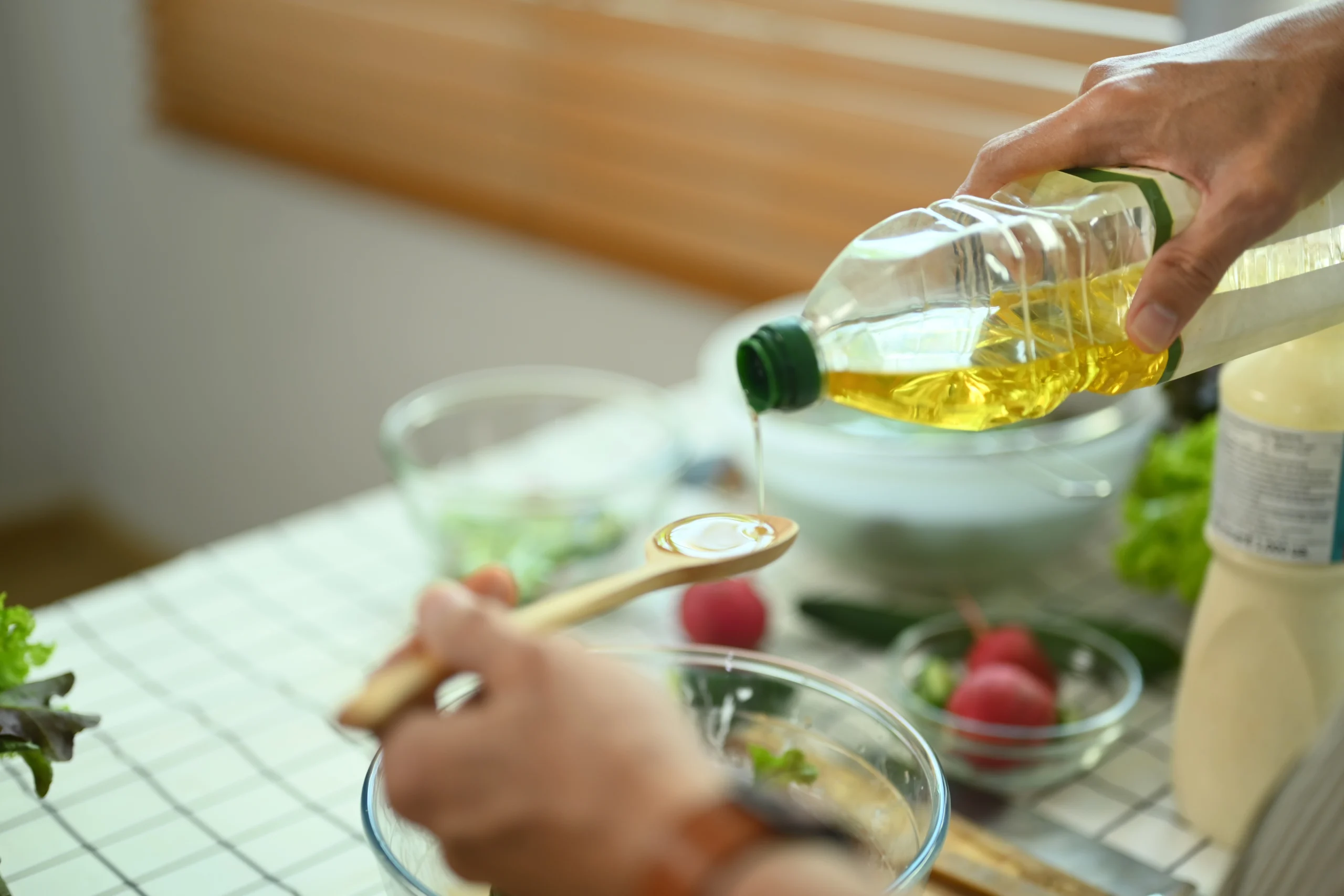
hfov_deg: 39.6
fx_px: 1867
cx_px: 672
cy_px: 448
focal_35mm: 50
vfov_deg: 27.0
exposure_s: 1/500
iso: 400
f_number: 1.8
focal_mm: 50
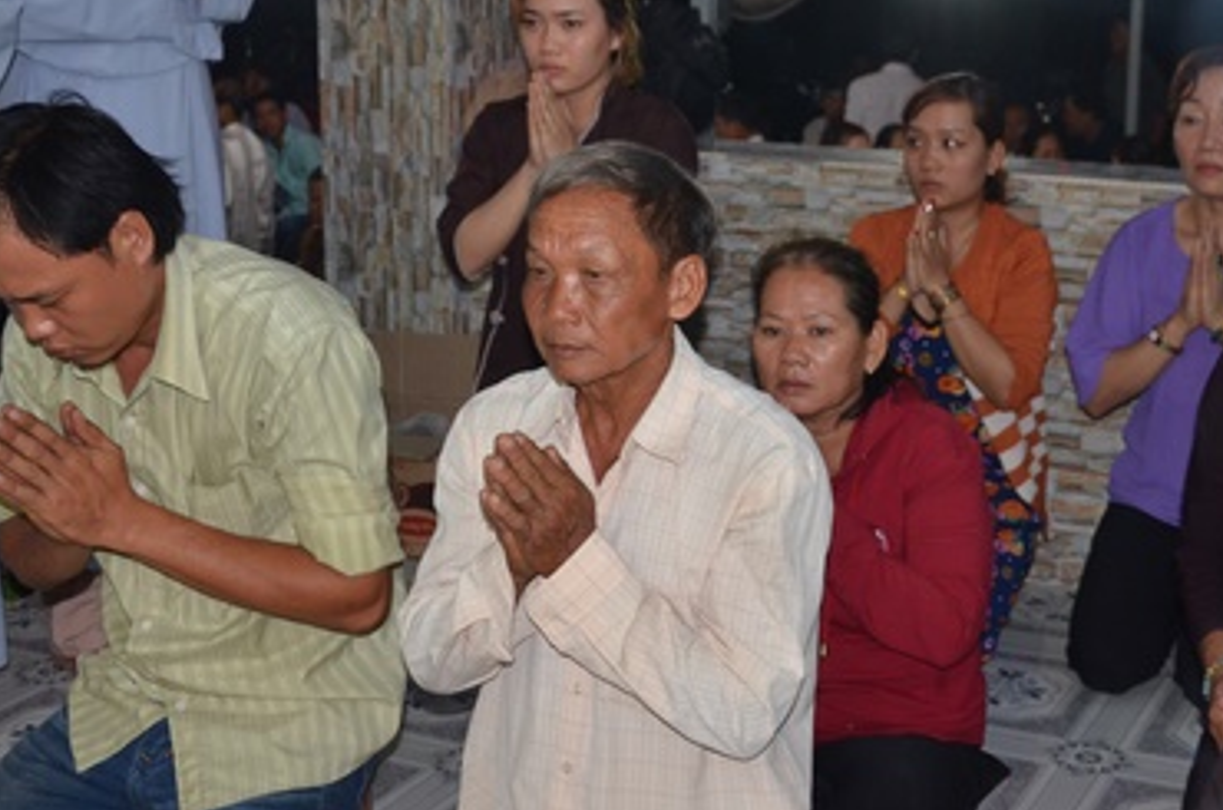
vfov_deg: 23.2
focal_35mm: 58
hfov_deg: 34.4
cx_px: 730
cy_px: 279
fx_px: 1966
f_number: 4.5
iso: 640
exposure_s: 1/60
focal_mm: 22
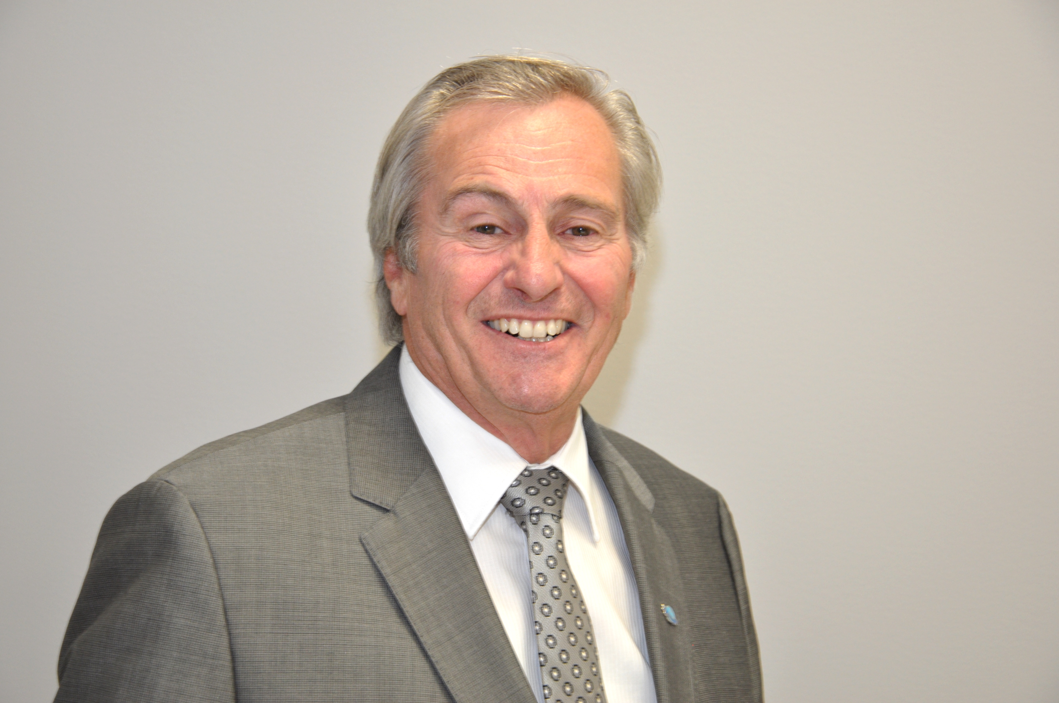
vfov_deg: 14.7
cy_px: 352
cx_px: 530
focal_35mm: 93
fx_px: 2732
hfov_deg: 21.9
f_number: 5.3
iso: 500
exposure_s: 1/30
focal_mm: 62
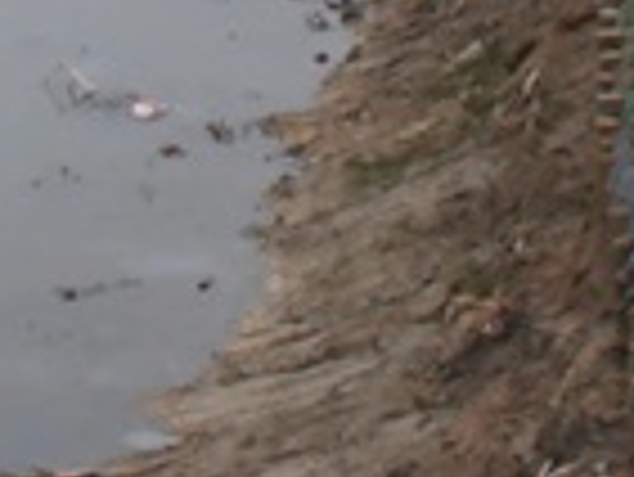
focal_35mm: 324
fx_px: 5939
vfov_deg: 4.4
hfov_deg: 6.1
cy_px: -860
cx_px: 9
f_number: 4.5
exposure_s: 1/50
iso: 80
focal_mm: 10.04
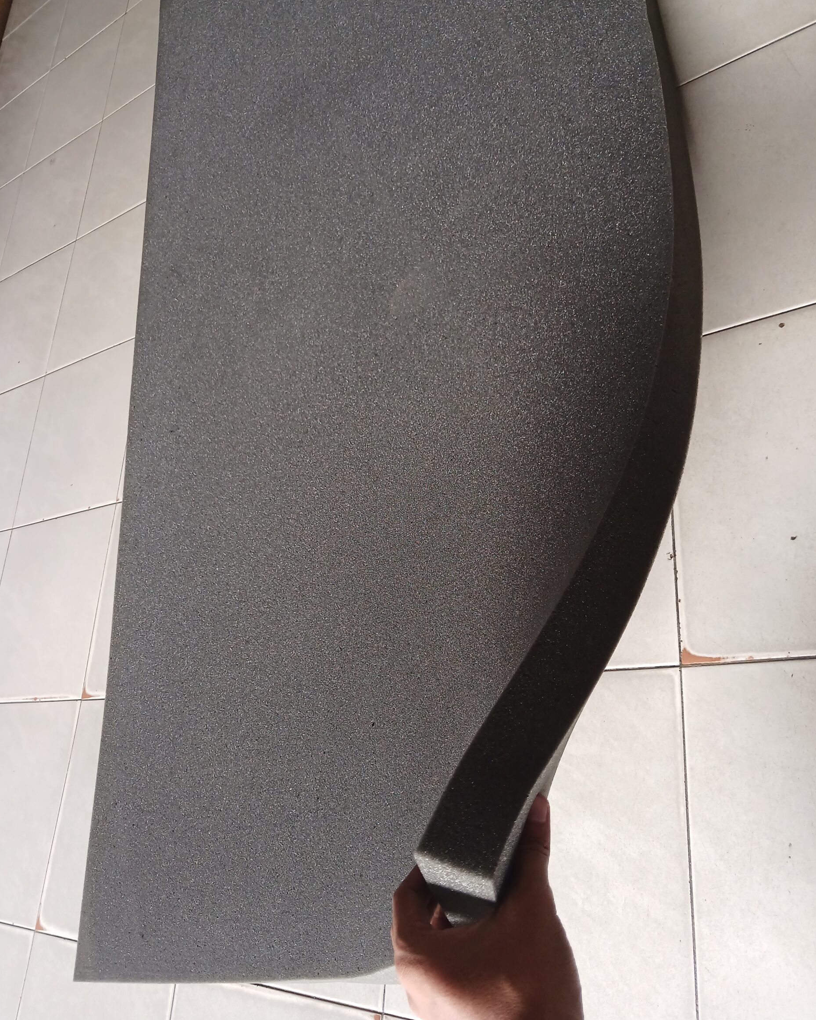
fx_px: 875
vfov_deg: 60.4
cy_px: 483
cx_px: 414
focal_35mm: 29
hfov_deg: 50.0
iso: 125
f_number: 1.8
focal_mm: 4
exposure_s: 1/50
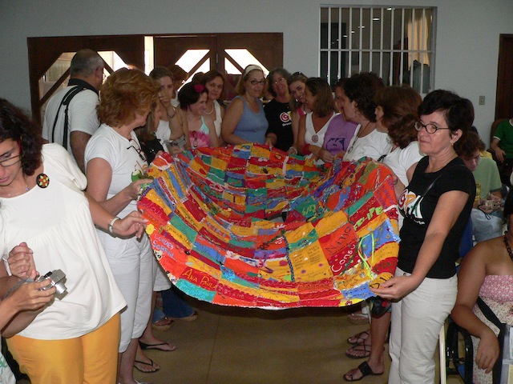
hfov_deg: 51.4
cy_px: 192
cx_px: 256
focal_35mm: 36
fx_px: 534
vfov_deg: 39.7
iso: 400
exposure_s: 1/60
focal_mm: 6
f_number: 2.8
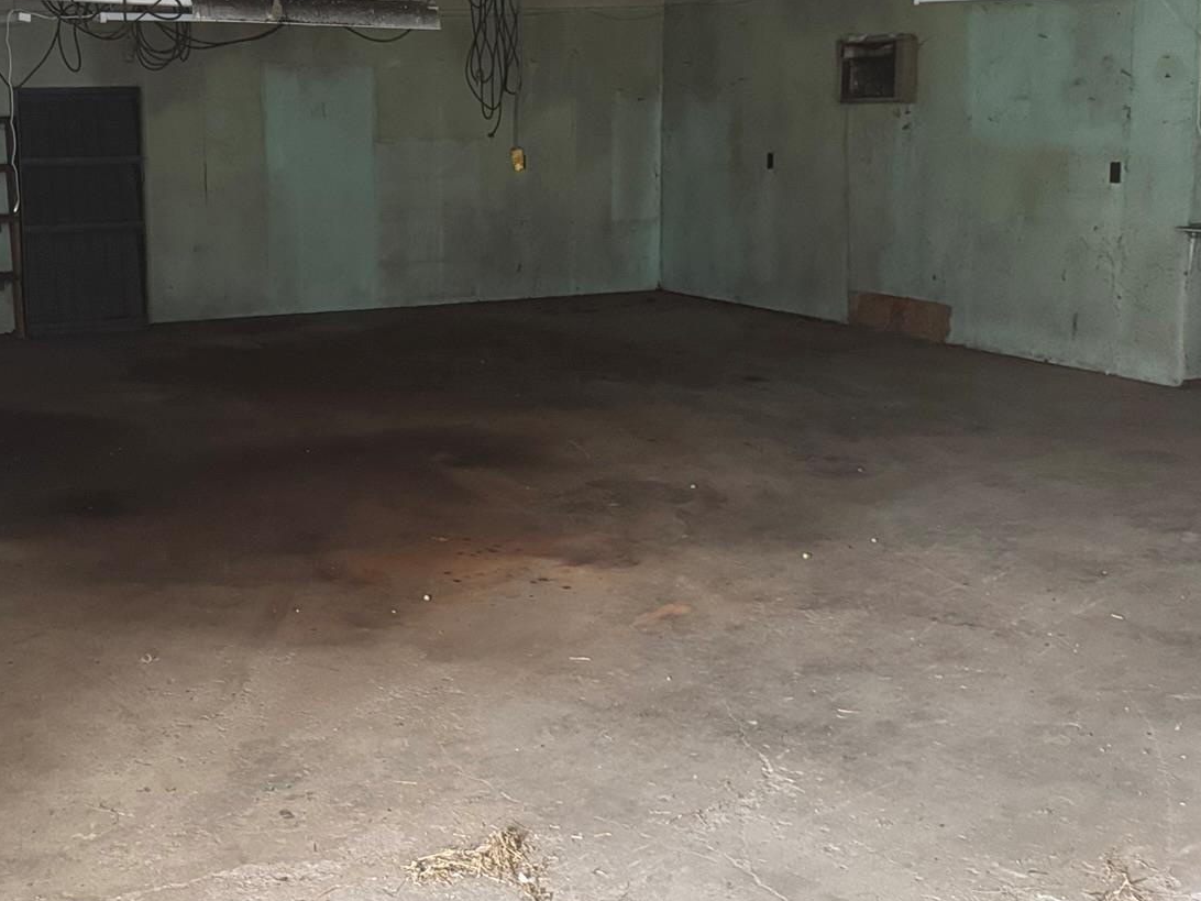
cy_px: 314
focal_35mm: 45
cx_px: 312
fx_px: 1561
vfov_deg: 32.0
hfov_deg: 41.0
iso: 1000
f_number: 1.78
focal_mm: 6.76
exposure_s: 1/37
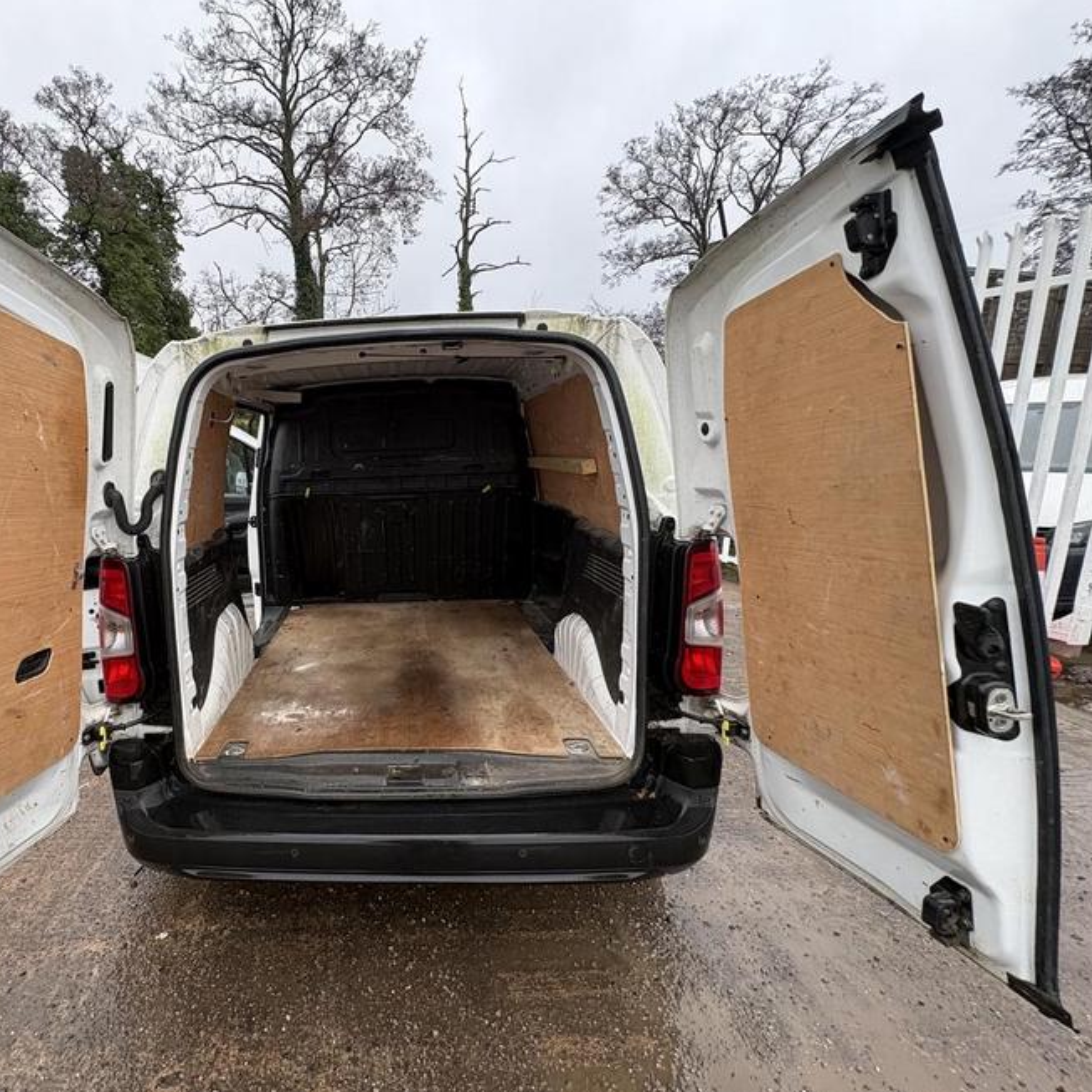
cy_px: 554
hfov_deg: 81.0
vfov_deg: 84.0
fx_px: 607
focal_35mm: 17
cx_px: 360
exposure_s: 1/99
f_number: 2.2
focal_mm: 2.22
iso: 160
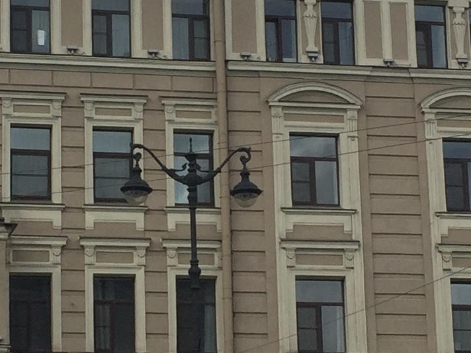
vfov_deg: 11.1
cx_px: 169
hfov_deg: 14.8
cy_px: 216
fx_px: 1810
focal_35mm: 133
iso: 32
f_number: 2.2
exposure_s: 1/1883
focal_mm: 4.15
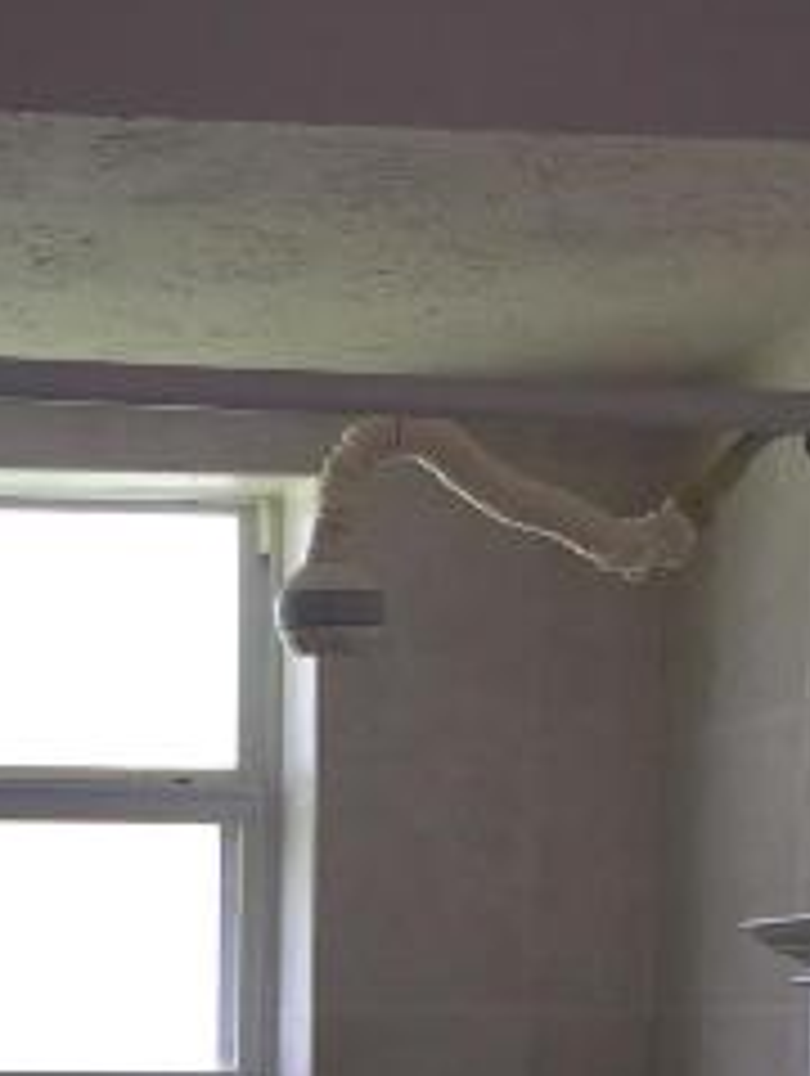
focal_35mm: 93
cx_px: -90
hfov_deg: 15.5
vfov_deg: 19.4
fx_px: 2894
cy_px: 1418
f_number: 2.2
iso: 32
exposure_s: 1/60
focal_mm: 4.15
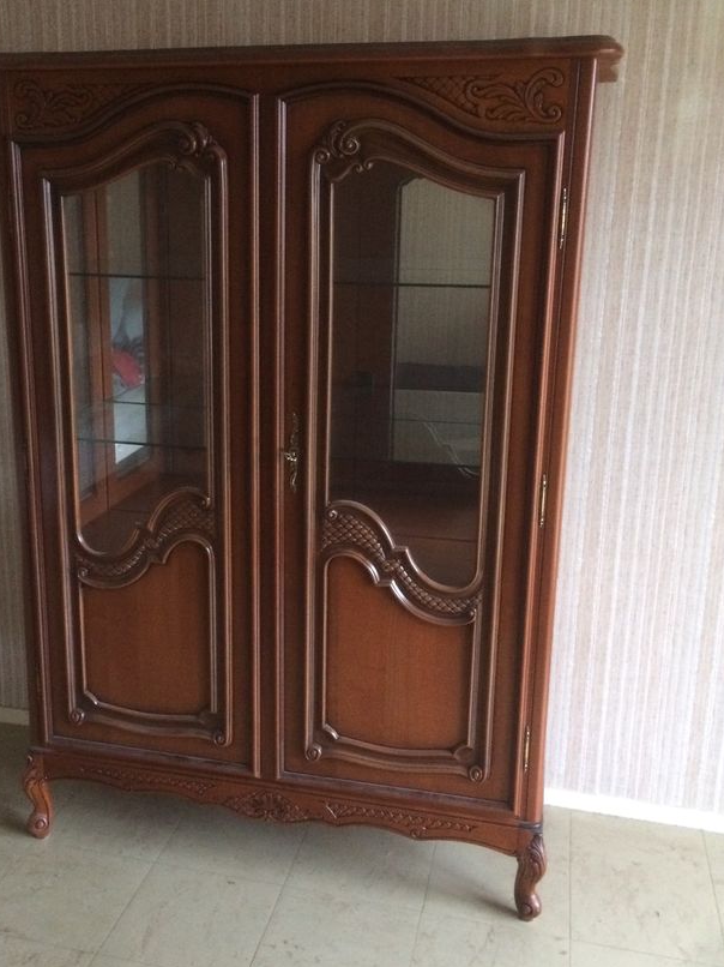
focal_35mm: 36
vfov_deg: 51.3
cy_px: 457
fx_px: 1004
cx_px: 283
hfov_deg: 39.4
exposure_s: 1/17
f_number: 2.2
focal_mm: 4.15
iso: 320
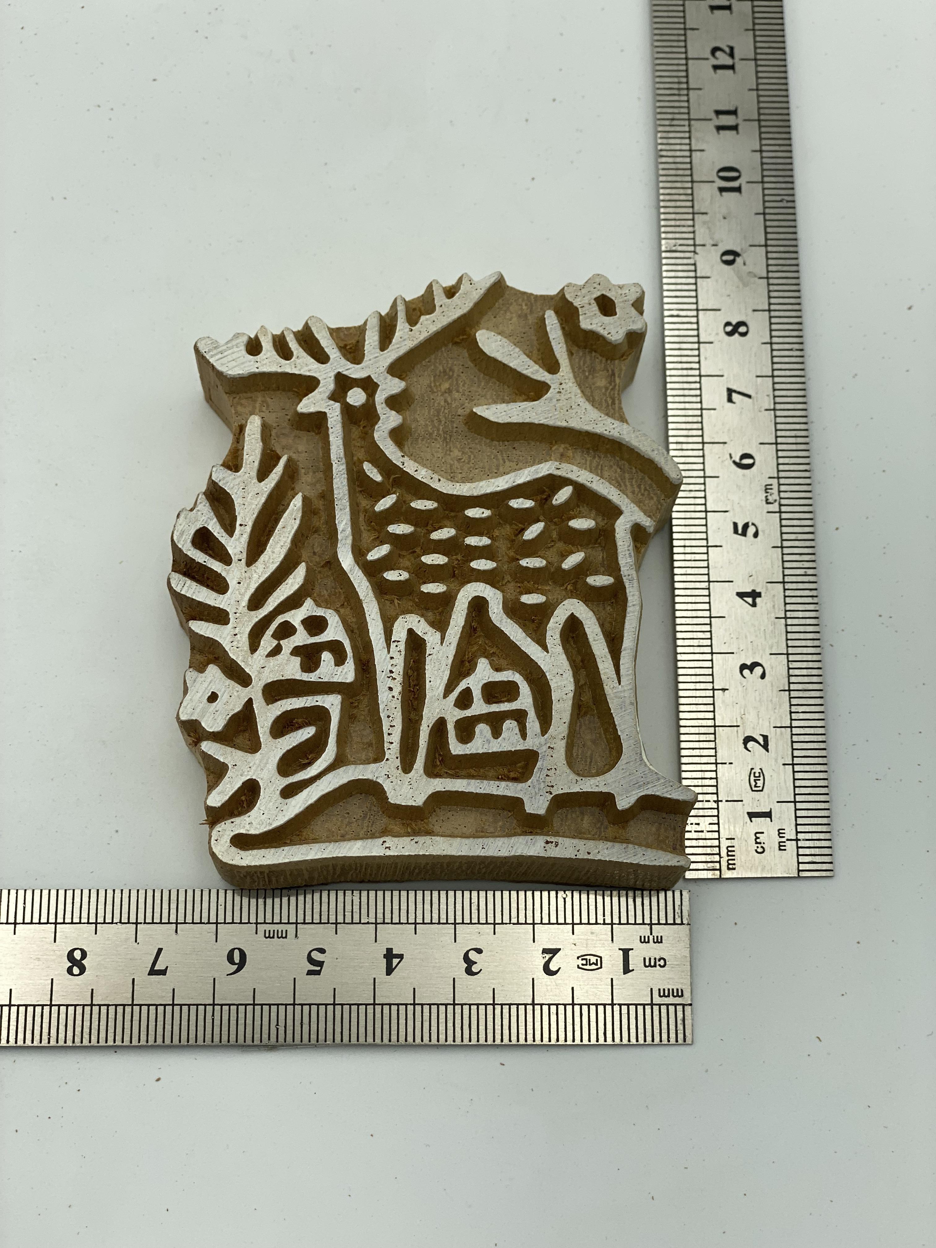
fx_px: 1875
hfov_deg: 28.0
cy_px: 624
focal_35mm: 52
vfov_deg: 36.8
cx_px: 468
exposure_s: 1/685
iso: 20
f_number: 2
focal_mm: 6
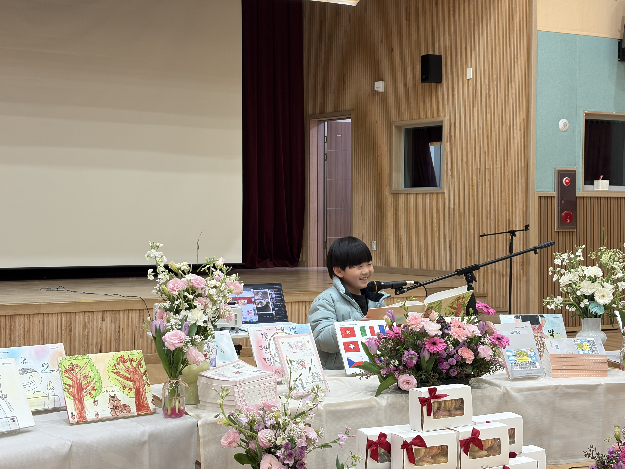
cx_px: 312
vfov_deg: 28.0
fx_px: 939
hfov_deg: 36.8
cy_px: 234
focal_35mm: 52
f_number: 1.6
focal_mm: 5.96
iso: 80
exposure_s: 1/60
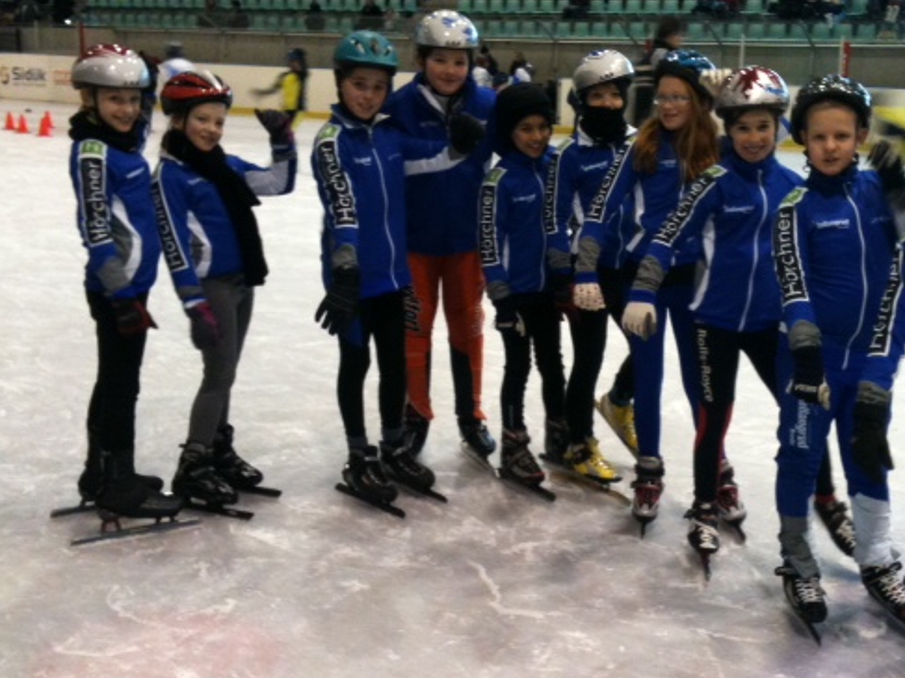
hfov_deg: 41.0
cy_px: 297
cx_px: 556
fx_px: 1202
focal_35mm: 46
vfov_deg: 31.5
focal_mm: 3.85
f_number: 2.8
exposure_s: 1/17
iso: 200
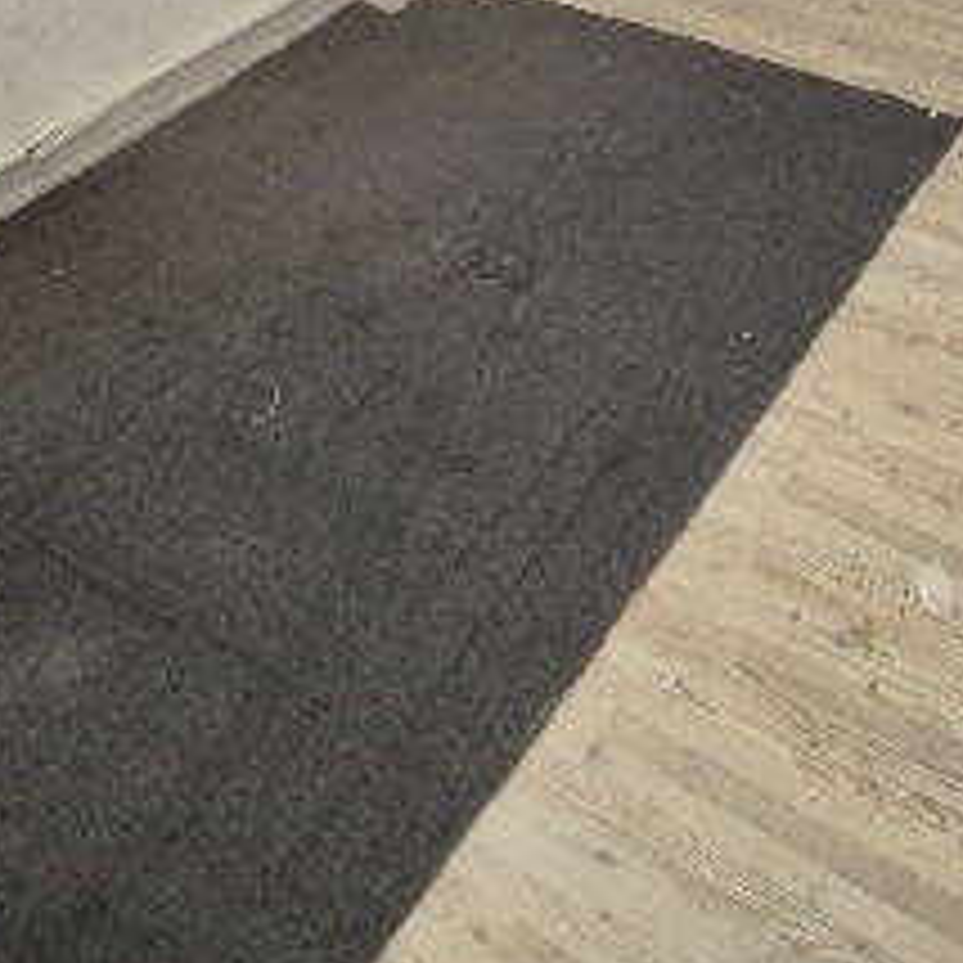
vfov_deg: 33.6
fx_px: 1353
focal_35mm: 43
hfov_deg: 38.4
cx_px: 688
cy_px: -117
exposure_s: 1/50
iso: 500
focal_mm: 1.74
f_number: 2.2
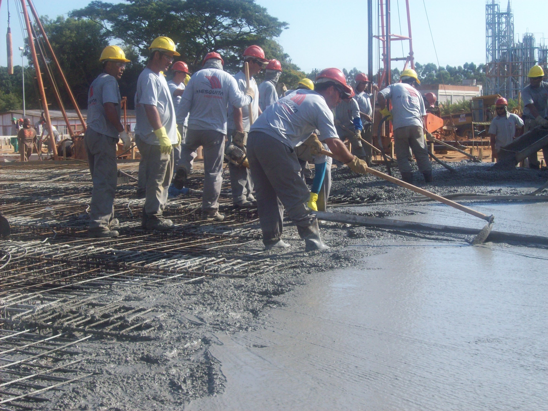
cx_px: 274
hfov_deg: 34.4
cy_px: 206
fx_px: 886
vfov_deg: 26.1
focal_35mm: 56
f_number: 6
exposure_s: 1/300
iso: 80
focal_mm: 9.4
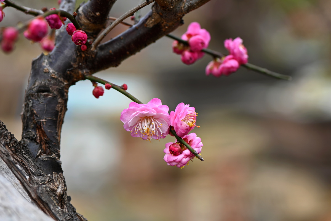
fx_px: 965
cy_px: 110
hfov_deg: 19.5
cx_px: 166
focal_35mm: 105
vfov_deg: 13.0
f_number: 5.6
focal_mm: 105
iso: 64
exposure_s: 1/50
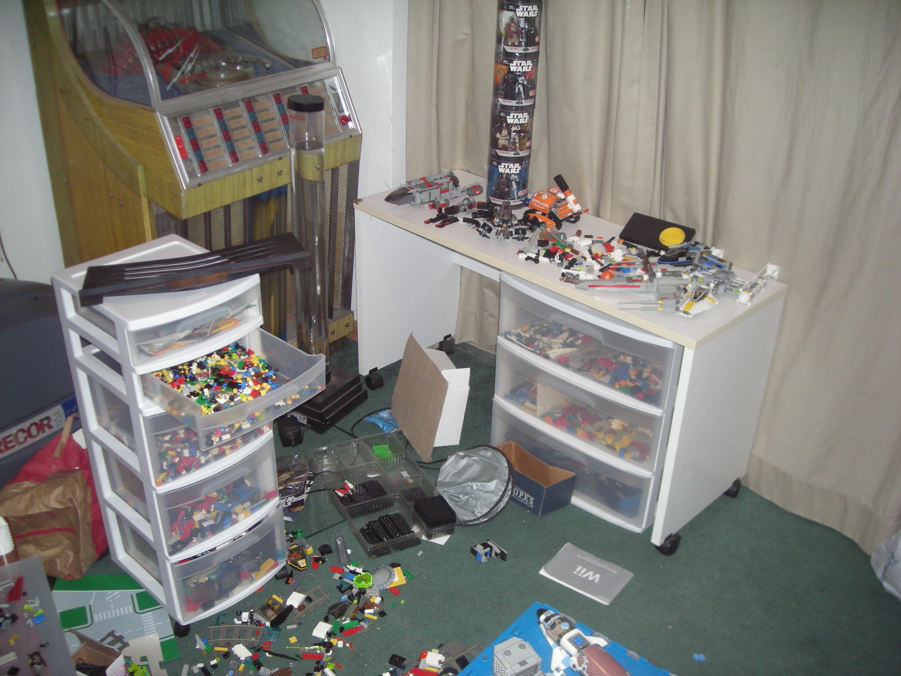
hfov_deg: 52.6
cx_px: 450
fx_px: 911
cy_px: 338
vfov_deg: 40.7
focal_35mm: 35
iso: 179
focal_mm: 5.7
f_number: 2.8
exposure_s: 1/60
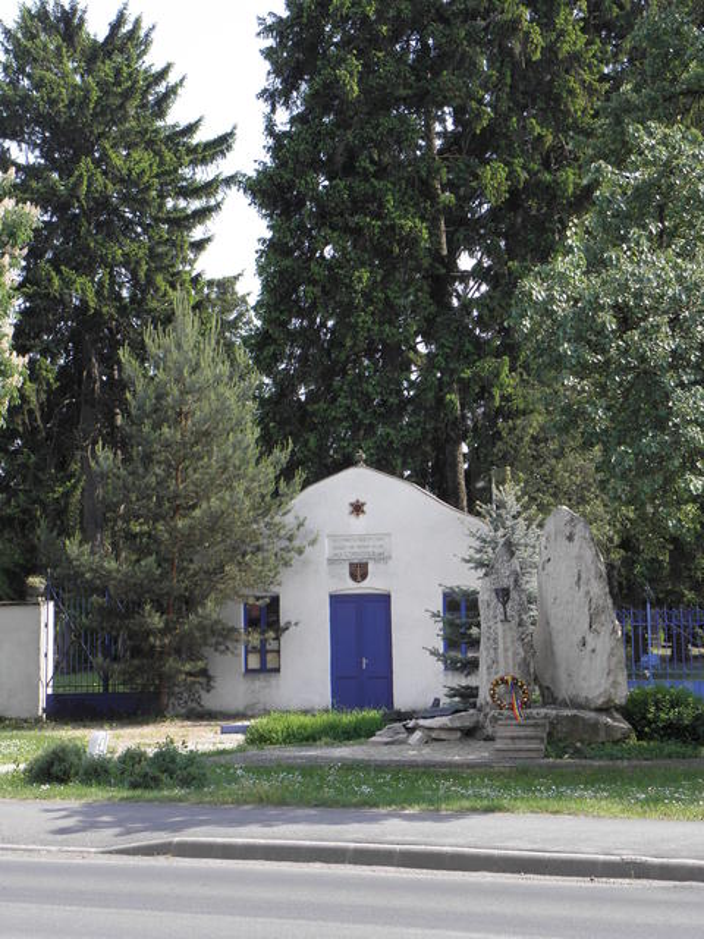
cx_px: 352
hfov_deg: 18.4
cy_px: 470
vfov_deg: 24.4
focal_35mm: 80
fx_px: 2169
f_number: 5
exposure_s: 1/125
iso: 64
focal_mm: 14.25
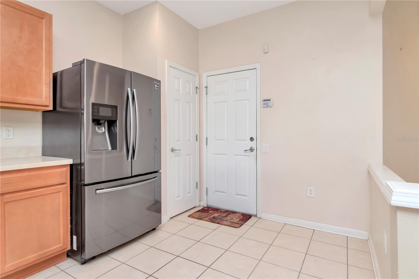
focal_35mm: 18
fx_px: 209
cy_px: 140
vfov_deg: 67.4
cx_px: 210
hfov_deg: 90.0
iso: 1000
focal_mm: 12
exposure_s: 1/60
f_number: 7.1
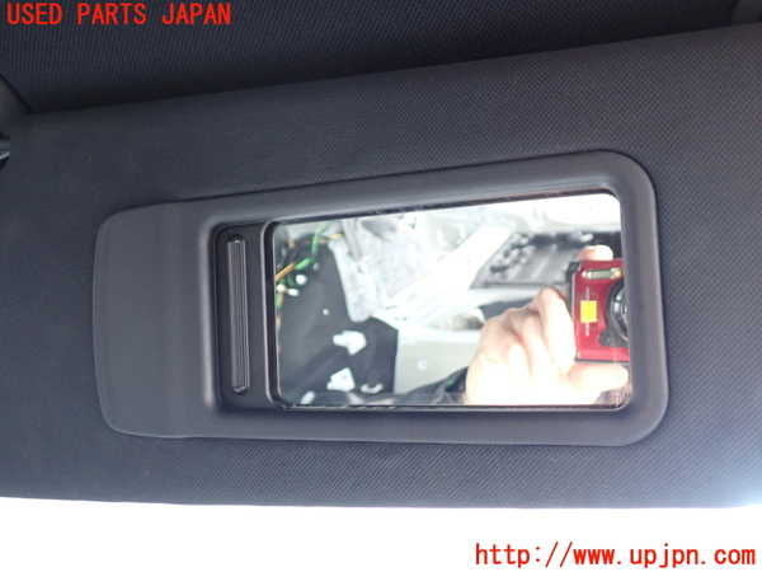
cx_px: 381
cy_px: 286
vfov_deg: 44.2
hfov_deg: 56.8
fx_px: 704
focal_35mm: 32
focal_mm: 5.79
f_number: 2.4
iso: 320
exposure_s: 1/30
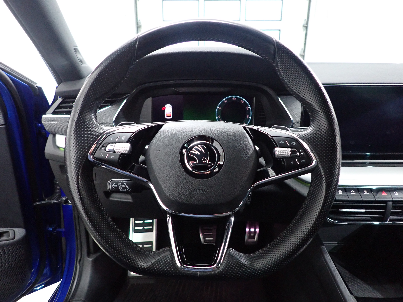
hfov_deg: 69.4
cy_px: 151
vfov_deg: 54.9
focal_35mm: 25
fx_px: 291
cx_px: 202
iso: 800
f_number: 2
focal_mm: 4.5
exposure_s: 1/30
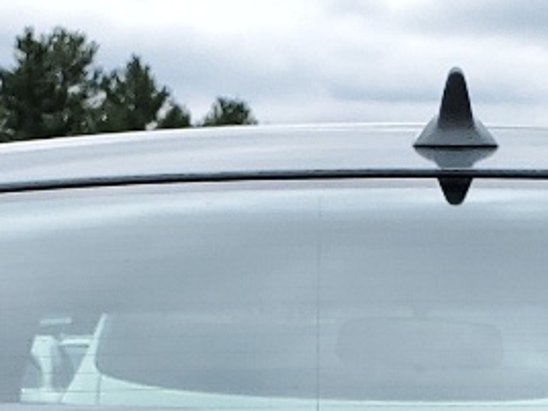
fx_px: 2454
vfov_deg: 8.4
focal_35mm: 155
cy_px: 1139
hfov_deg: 12.6
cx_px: 501
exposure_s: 1/3333
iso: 50
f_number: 1.5
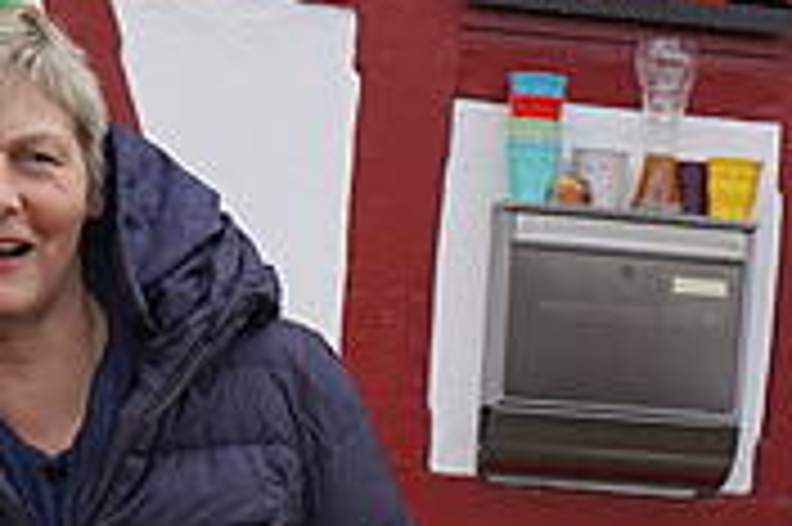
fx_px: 3275
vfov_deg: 8.9
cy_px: 879
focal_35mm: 149
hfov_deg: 13.7
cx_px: 668
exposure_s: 1/250
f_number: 4
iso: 100
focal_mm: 28
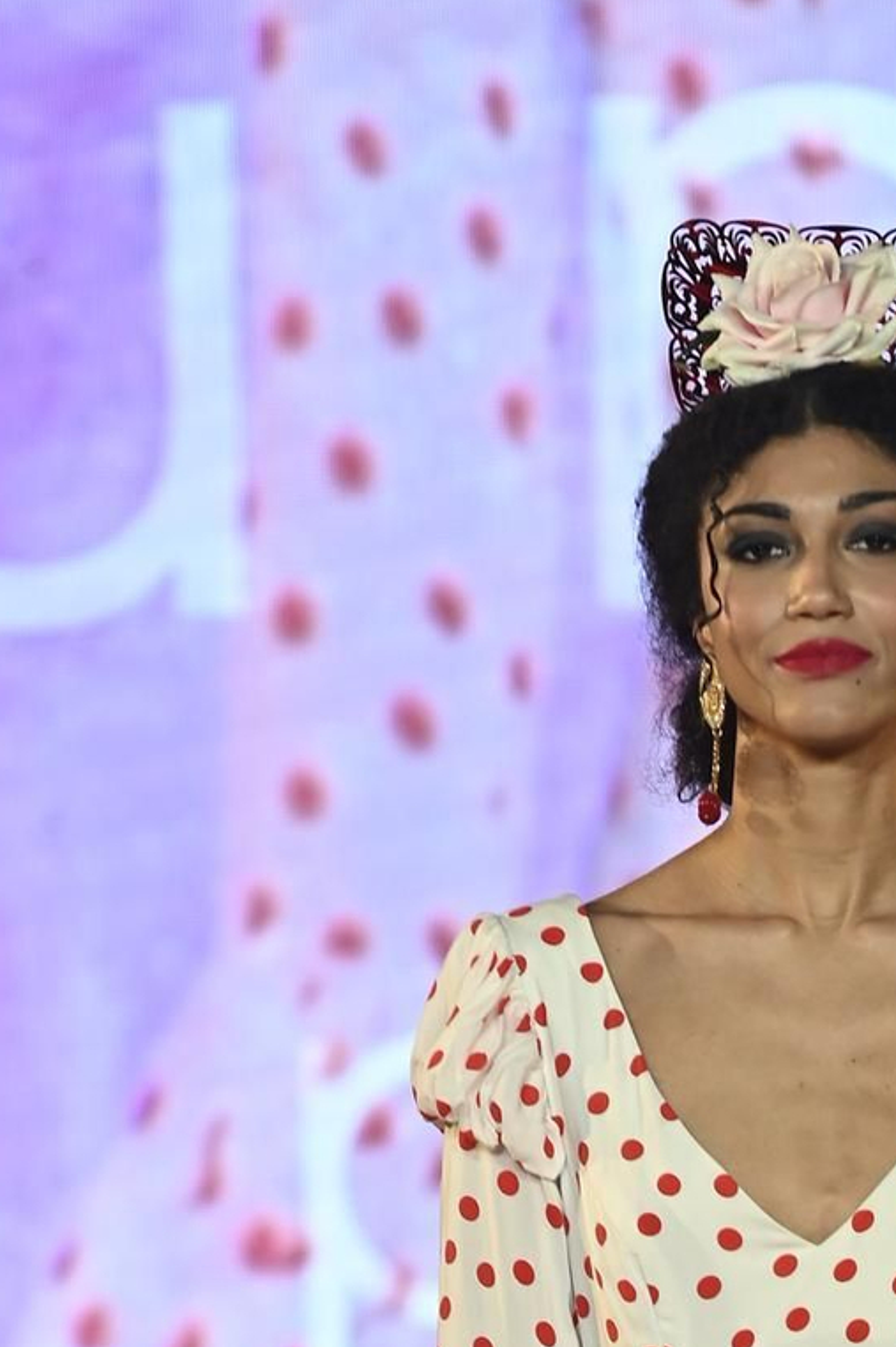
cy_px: 1769
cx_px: 896
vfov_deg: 4.1
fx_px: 18878
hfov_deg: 2.7
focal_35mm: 505
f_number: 4
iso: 1000
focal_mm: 160
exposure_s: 1/200
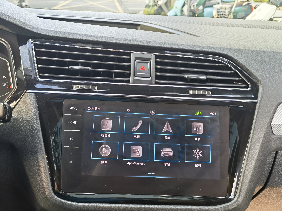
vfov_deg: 38.7
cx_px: 141
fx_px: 301
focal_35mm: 37
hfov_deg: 50.1
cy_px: 106
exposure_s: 1/116
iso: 50
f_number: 1.9
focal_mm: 6.67
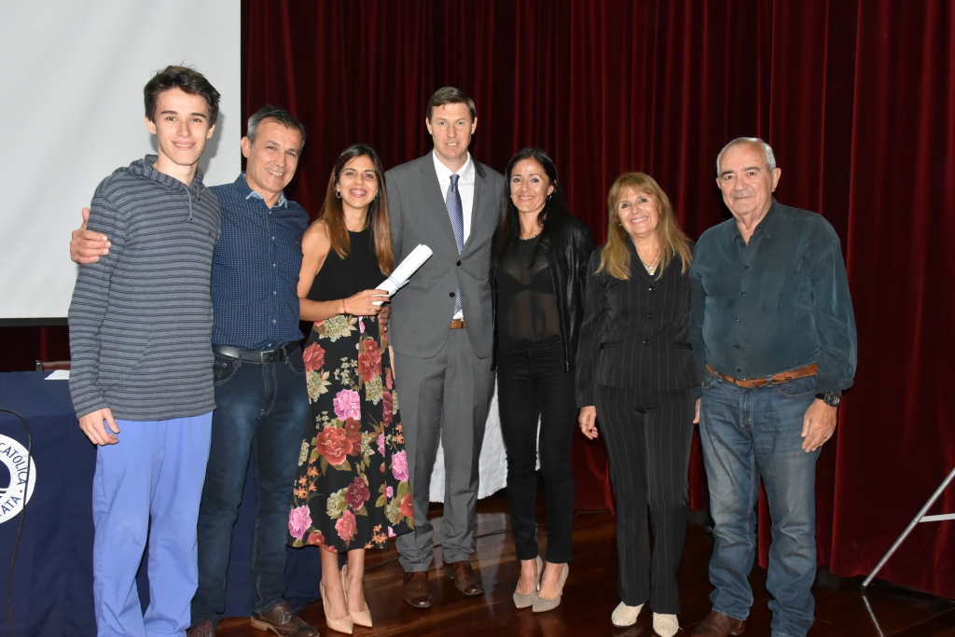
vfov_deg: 40.0
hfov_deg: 57.2
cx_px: 478
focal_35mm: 33
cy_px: 318
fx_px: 875
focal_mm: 22
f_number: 7.1
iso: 3200
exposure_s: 1/60
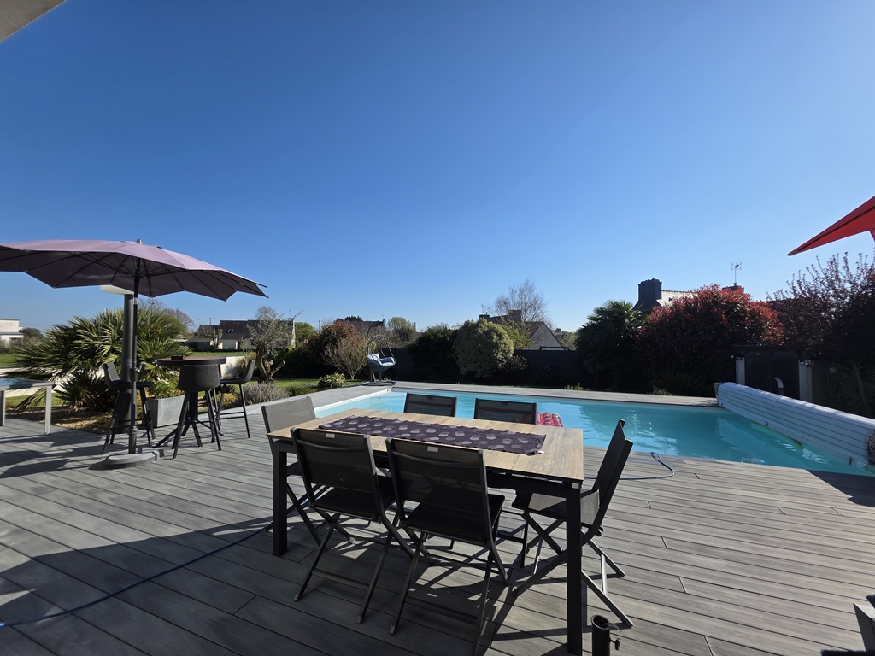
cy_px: 328
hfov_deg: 106.2
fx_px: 329
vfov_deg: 89.9
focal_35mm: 13
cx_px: 438
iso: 40
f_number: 1.9
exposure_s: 1/2503
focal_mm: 2.2
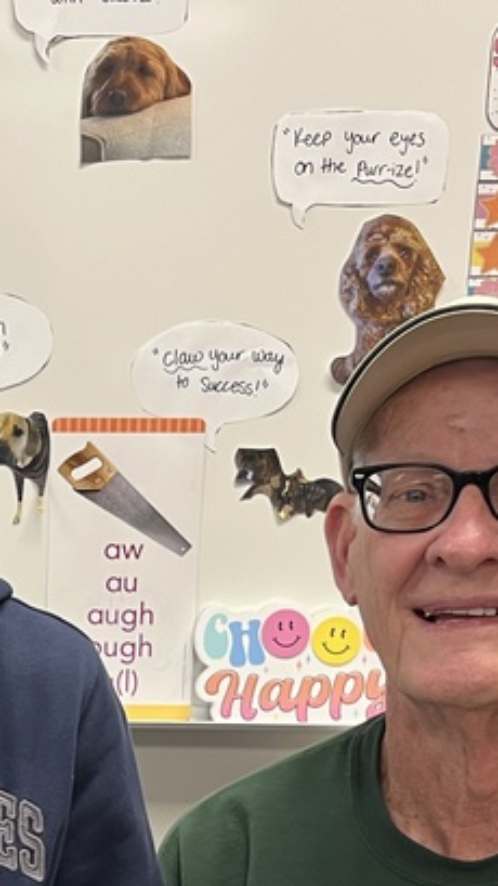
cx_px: -80
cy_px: 817
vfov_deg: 28.5
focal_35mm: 71
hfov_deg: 16.4
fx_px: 1667
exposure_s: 1/75
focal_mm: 5.1
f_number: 1.6
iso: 125
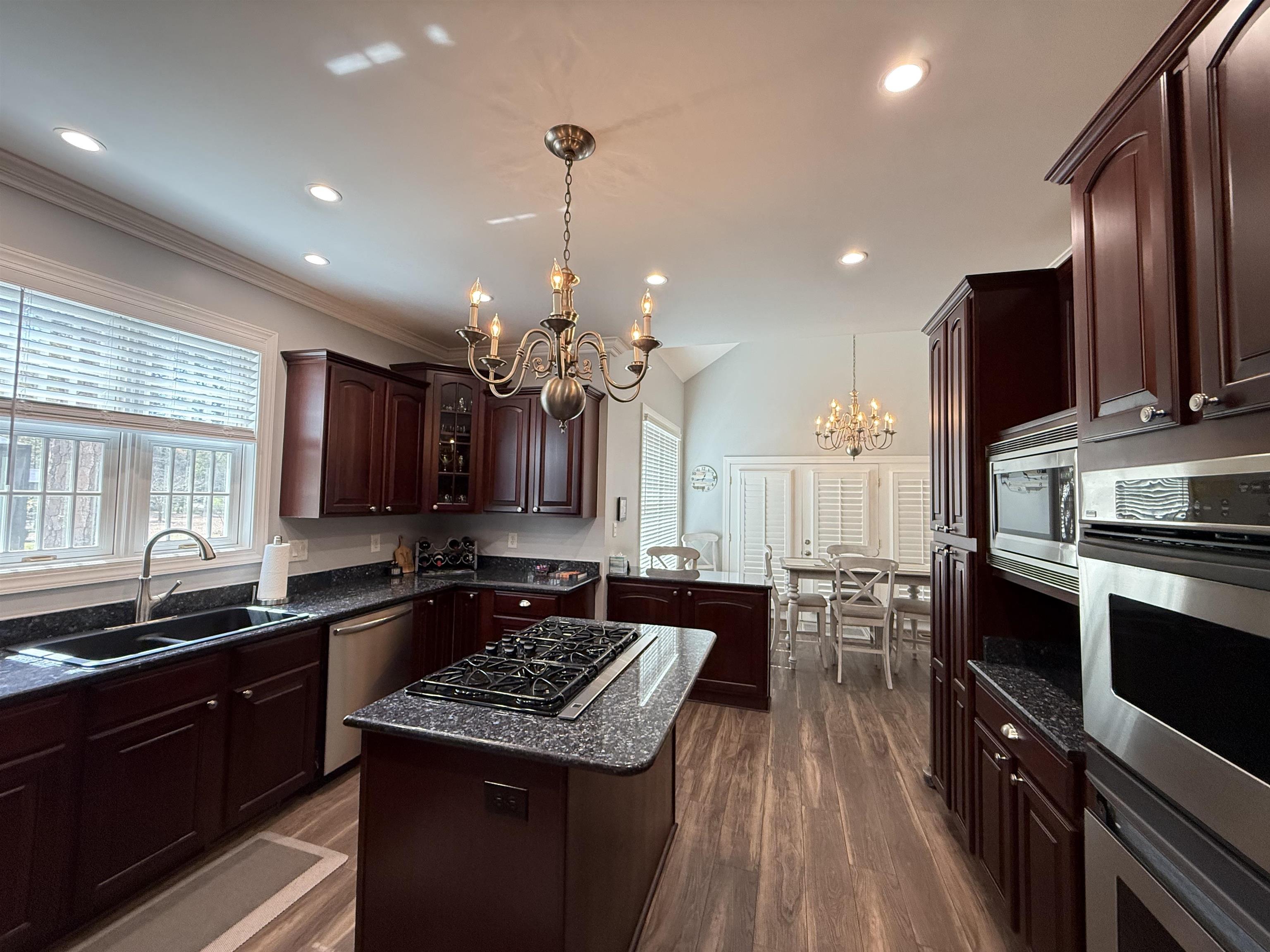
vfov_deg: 85.7
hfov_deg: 102.1
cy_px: 476
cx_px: 635
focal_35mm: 14
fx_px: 514
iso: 320
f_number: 2.2
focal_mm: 2.22
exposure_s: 1/120
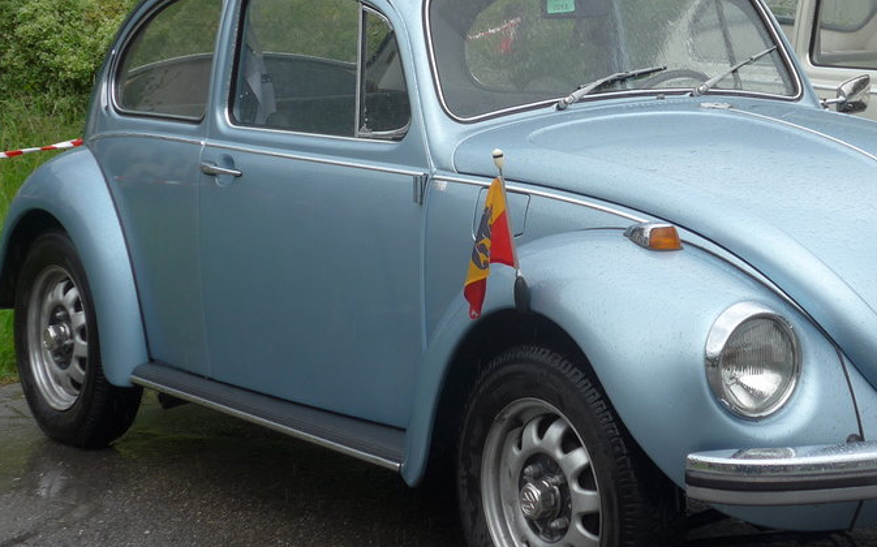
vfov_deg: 12.6
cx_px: 554
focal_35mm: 104
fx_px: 2485
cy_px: 210
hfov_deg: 20.0
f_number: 3.4
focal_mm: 11.3
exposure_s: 1/320
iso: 80
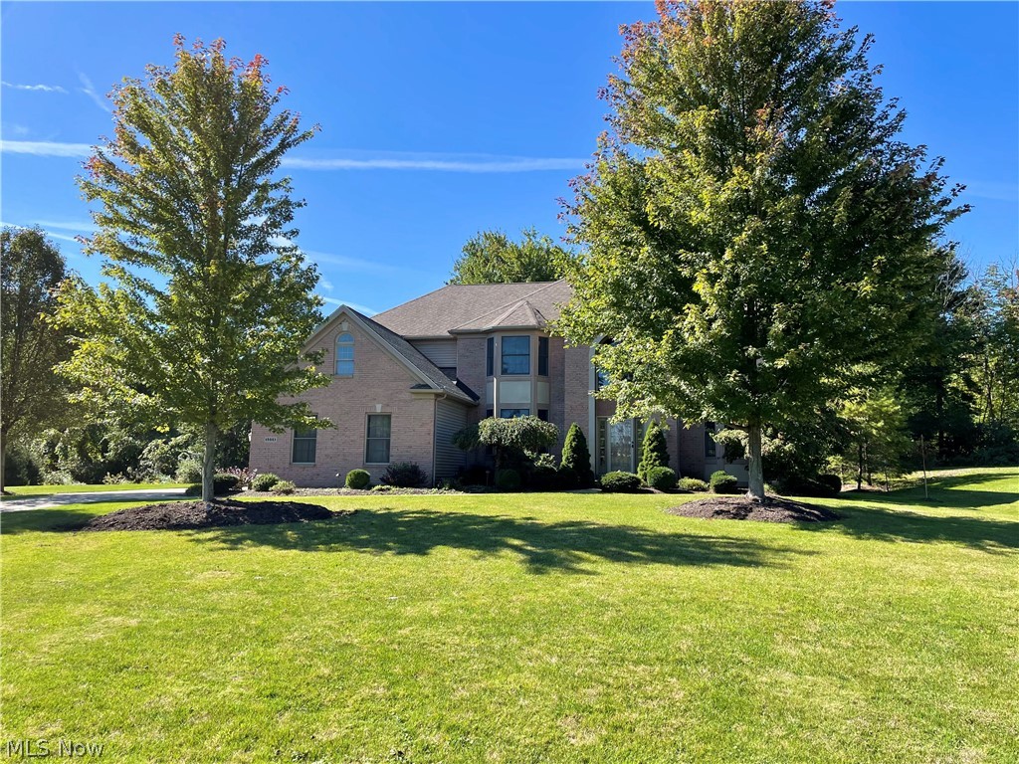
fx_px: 765
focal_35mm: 26
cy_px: 382
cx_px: 510
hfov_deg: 67.3
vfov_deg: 53.1
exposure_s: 1/1742
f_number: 1.6
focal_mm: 4.2
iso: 32
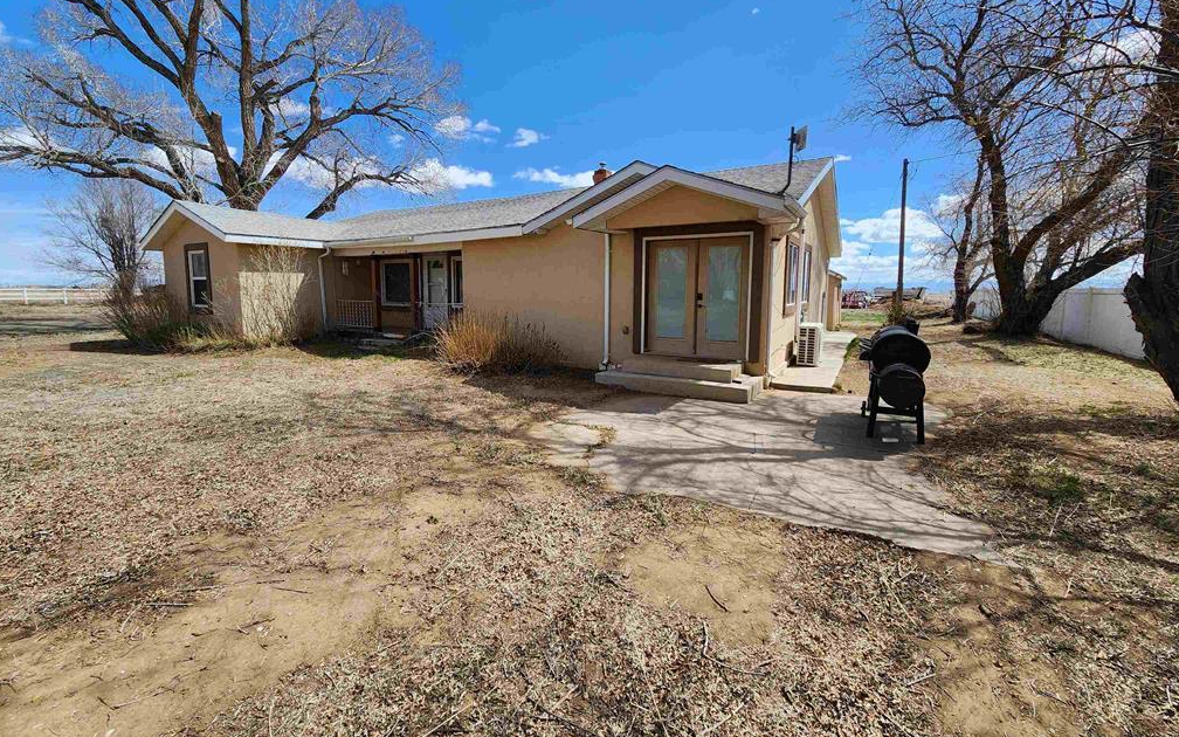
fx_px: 450
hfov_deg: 105.3
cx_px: 588
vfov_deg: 78.5
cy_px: 340
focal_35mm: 14
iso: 50
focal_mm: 2.2
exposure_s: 1/1238
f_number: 2.2
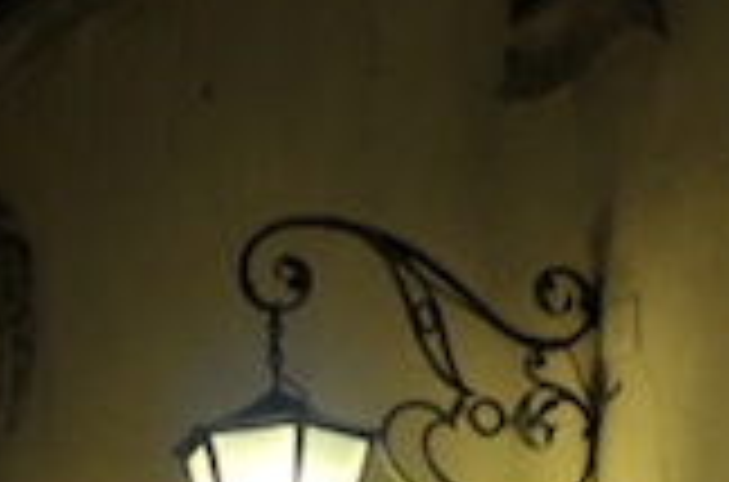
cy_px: 1469
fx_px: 3836
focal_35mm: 190
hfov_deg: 10.9
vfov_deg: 6.5
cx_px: 288
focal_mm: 20
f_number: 3.5
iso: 200
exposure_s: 1/8
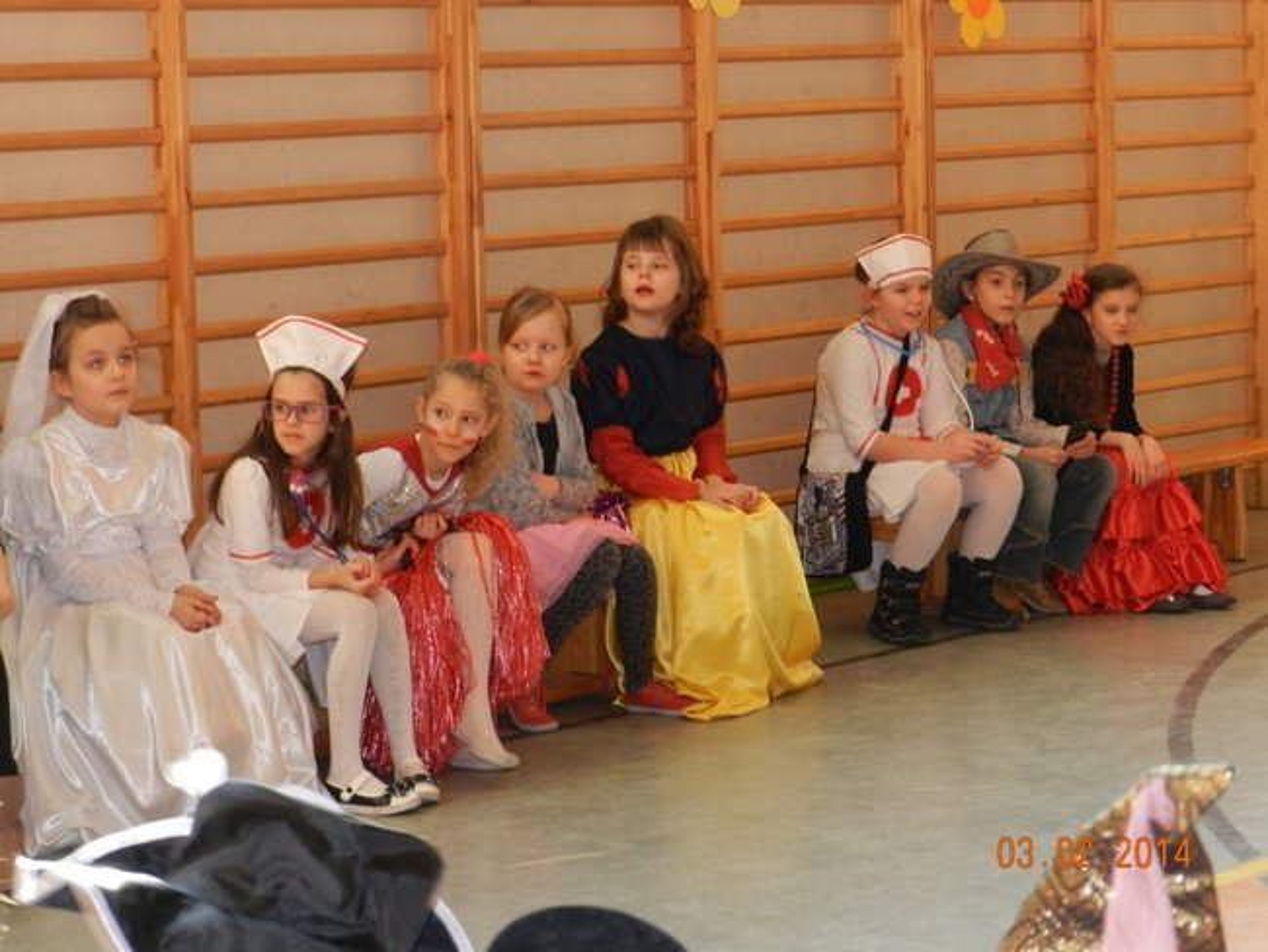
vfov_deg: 14.8
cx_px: 634
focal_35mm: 100
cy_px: 476
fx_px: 3664
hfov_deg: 19.6
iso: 280
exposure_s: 1/30
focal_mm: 17.7
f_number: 4.6
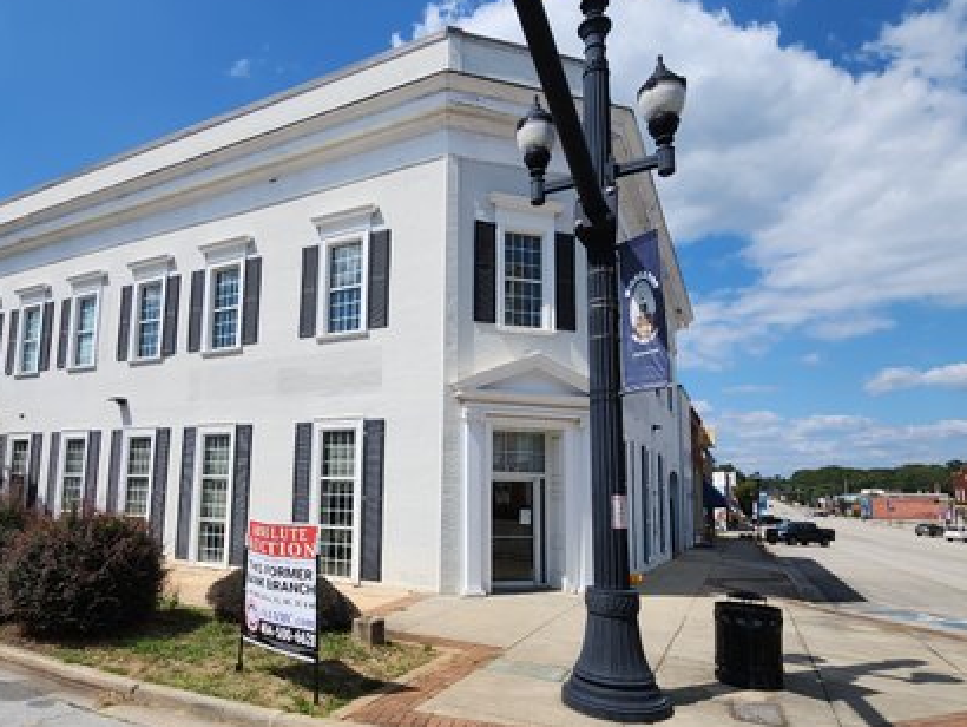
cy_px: 410
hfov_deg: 80.8
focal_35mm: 20
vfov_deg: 65.8
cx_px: 390
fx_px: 559
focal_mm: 2.2
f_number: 2.2
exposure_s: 1/3109
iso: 50
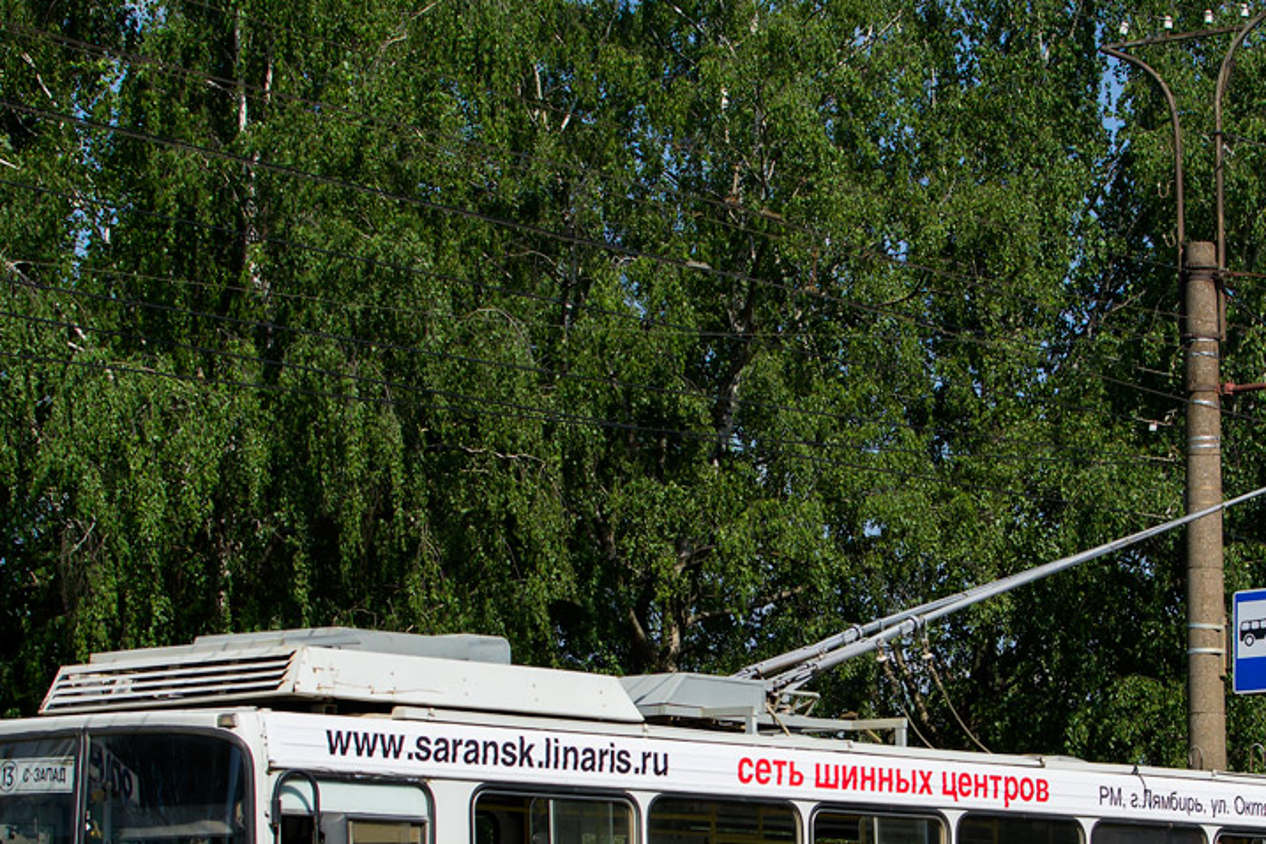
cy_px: 694
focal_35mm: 88
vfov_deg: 15.4
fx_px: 3089
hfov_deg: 23.2
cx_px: 636
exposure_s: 1/1000
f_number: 6.3
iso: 200
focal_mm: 35
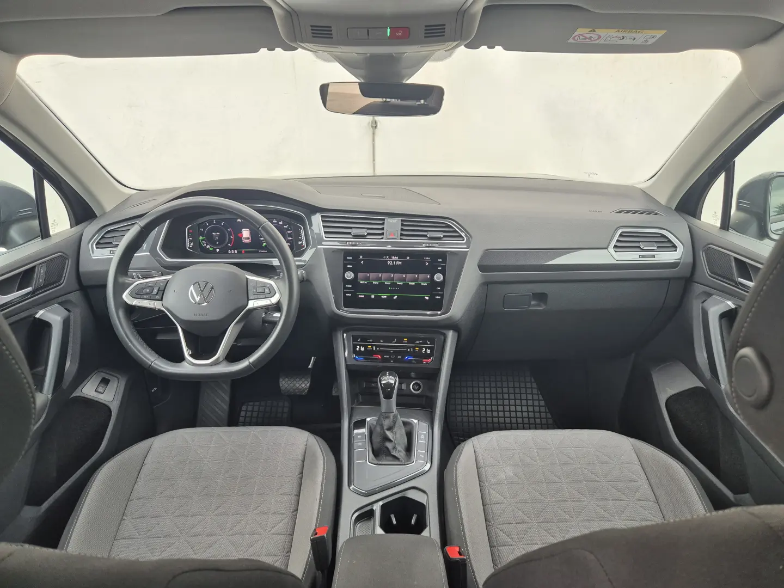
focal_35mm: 23
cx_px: 392
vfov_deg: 58.9
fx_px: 521
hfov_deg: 73.9
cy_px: 294
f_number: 1.8
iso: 200
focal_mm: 5.4
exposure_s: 1/180
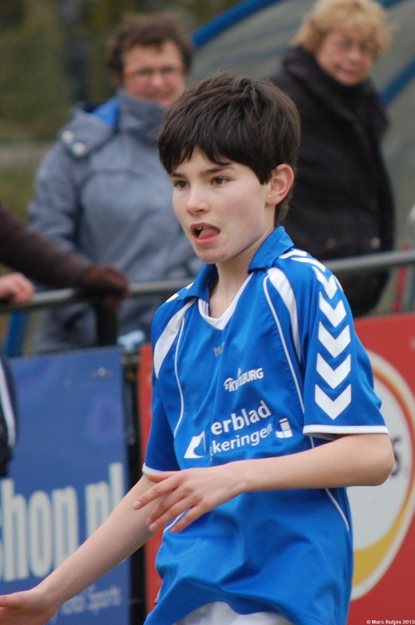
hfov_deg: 4.6
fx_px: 5201
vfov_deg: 6.9
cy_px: 312
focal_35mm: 300
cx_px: 208
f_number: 5.6
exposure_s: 1/500
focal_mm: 200
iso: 400
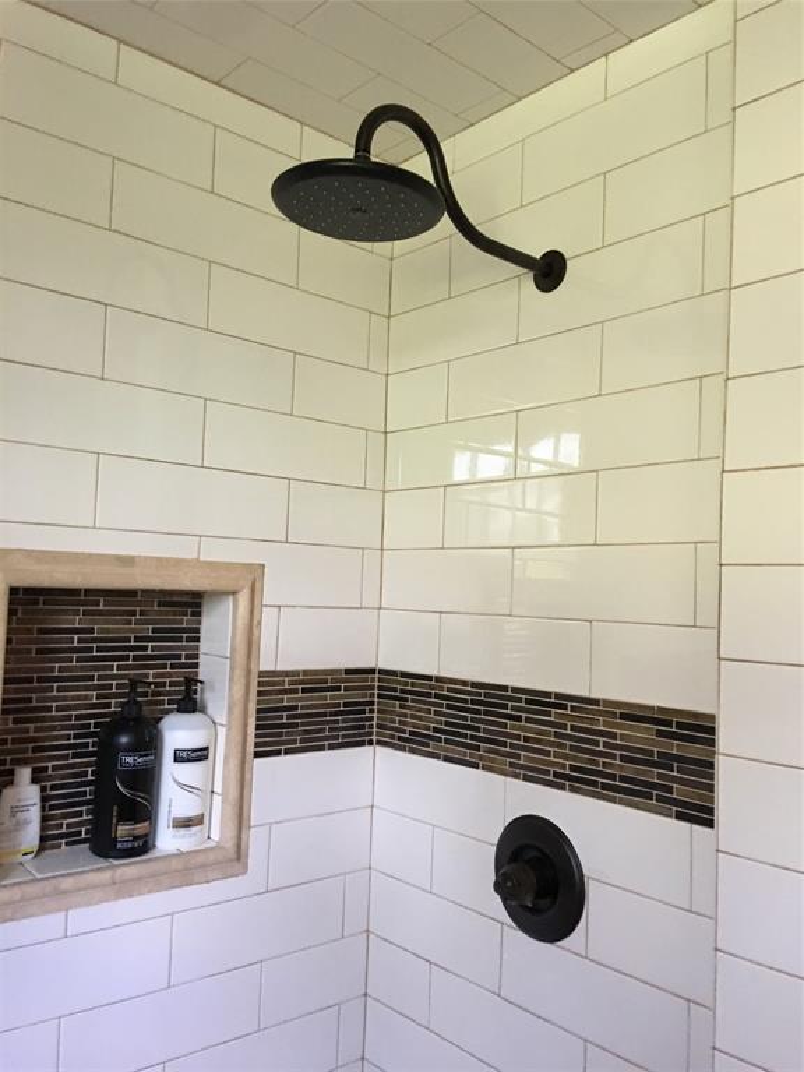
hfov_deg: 48.2
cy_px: 536
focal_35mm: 29
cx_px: 402
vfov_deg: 61.7
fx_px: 898
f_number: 2.2
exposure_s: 1/15
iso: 100
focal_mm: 4.15
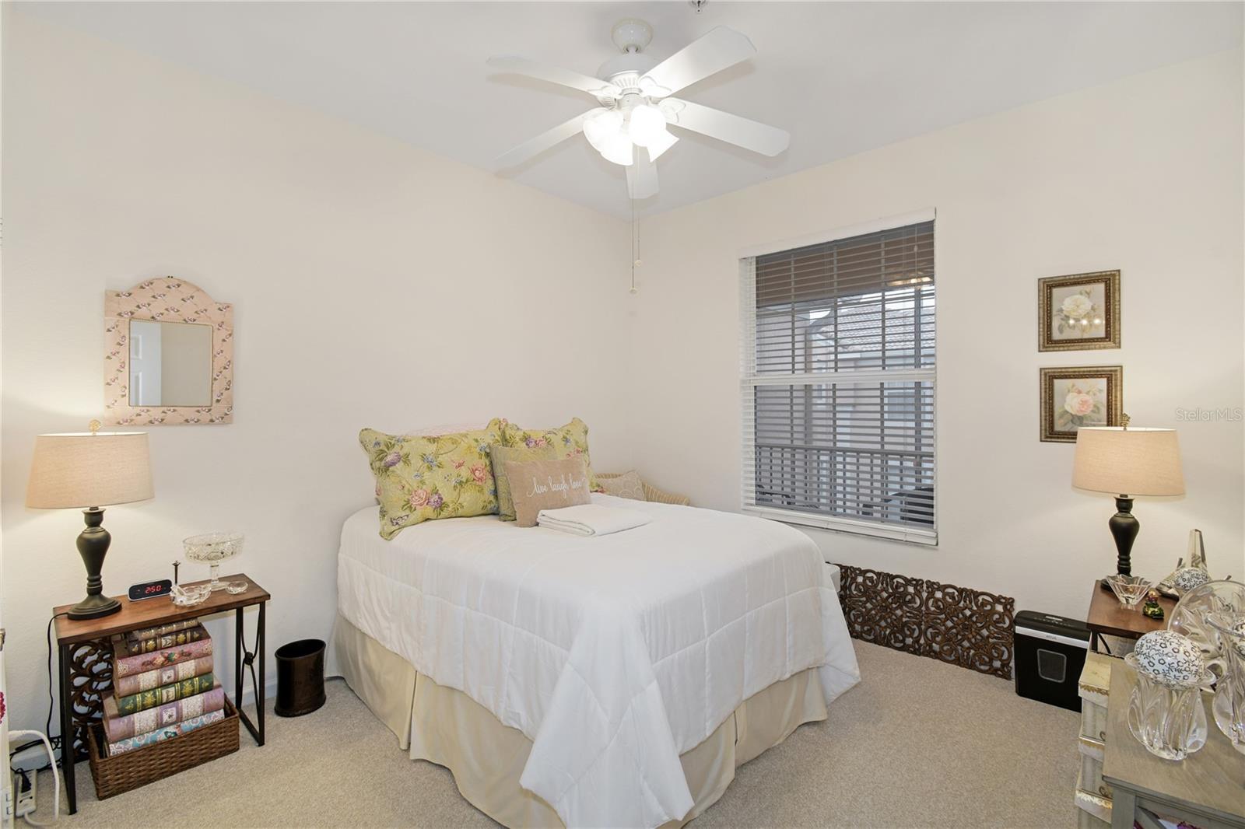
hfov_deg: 100.4
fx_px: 519
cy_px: 414
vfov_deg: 77.3
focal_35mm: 15
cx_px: 622
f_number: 9
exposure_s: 1/2
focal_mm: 10
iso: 100
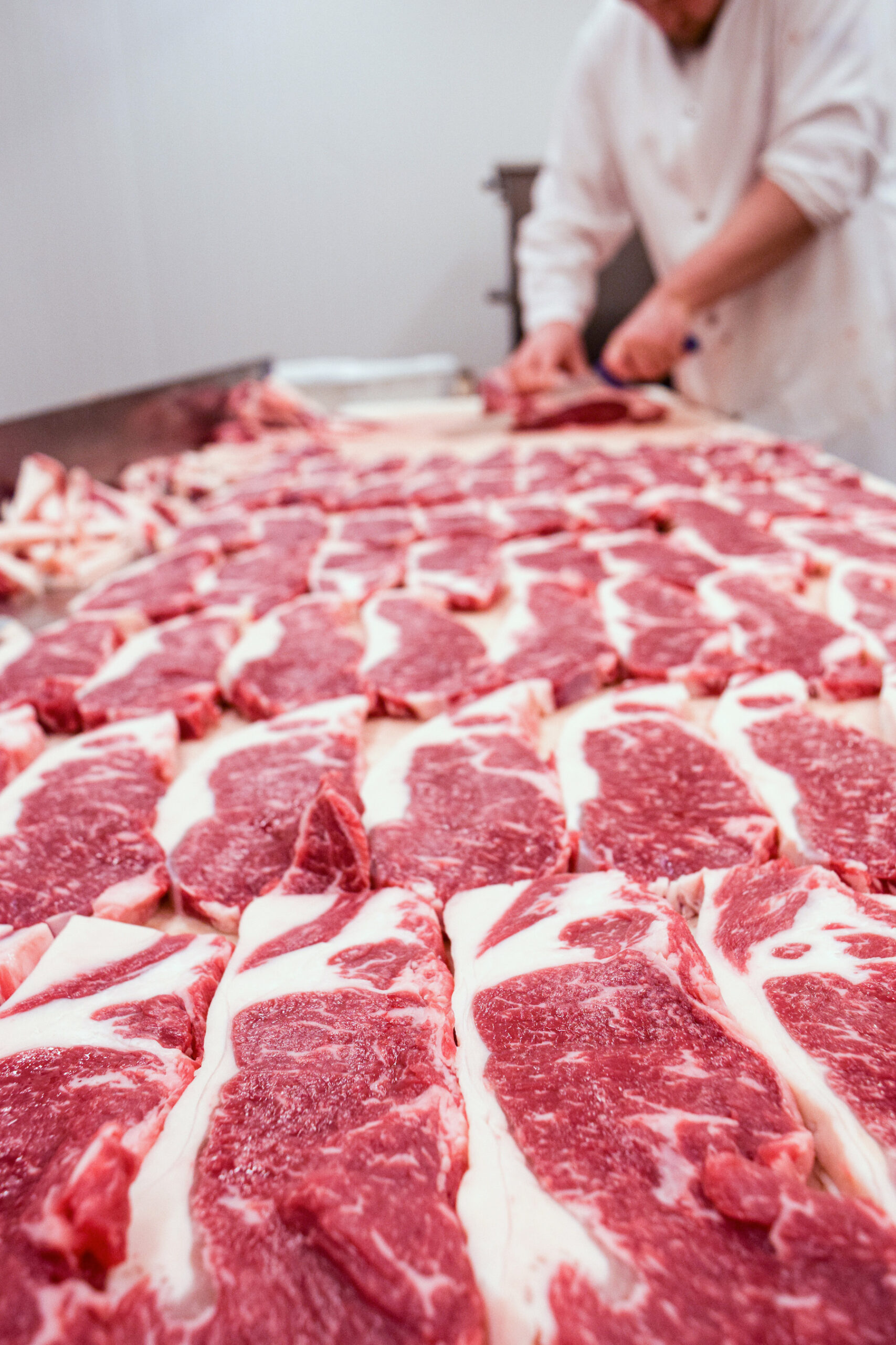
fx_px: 1344
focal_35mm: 36
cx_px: 448
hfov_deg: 36.9
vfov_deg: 53.1
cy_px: 672
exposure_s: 1/160
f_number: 5.6
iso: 800
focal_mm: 24
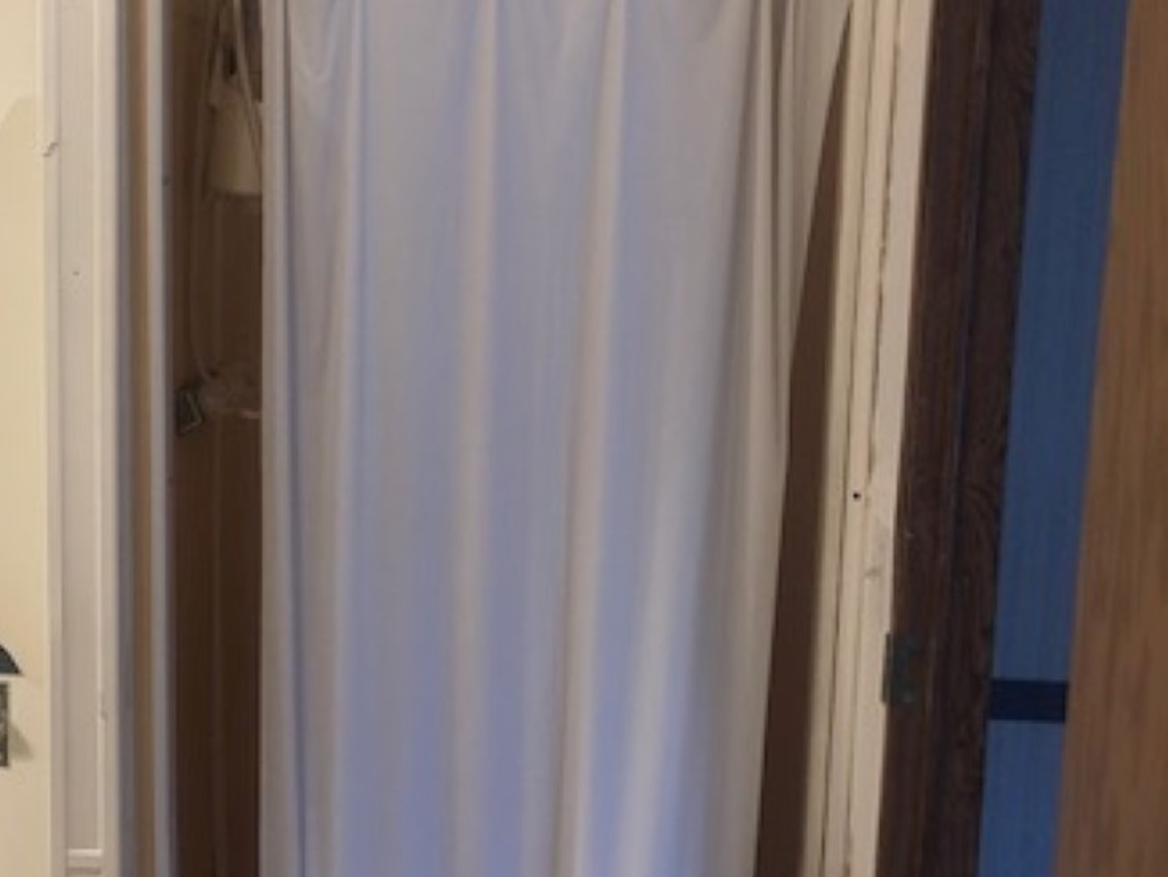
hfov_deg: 32.7
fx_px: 1856
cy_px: 502
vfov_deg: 26.5
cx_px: 59
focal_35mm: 55
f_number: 1.8
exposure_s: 1/30
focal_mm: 3.99
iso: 40
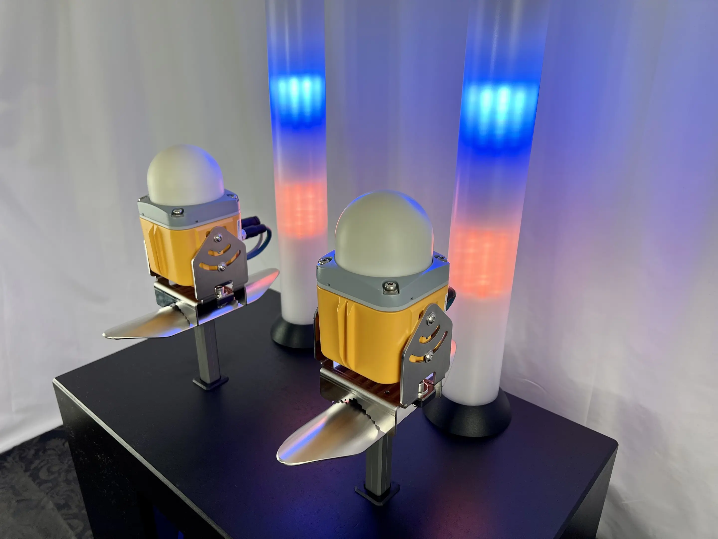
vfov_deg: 53.1
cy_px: 270
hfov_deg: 67.3
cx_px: 359
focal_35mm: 26
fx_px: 539
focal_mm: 5.7
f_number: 1.5
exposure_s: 1/516
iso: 50
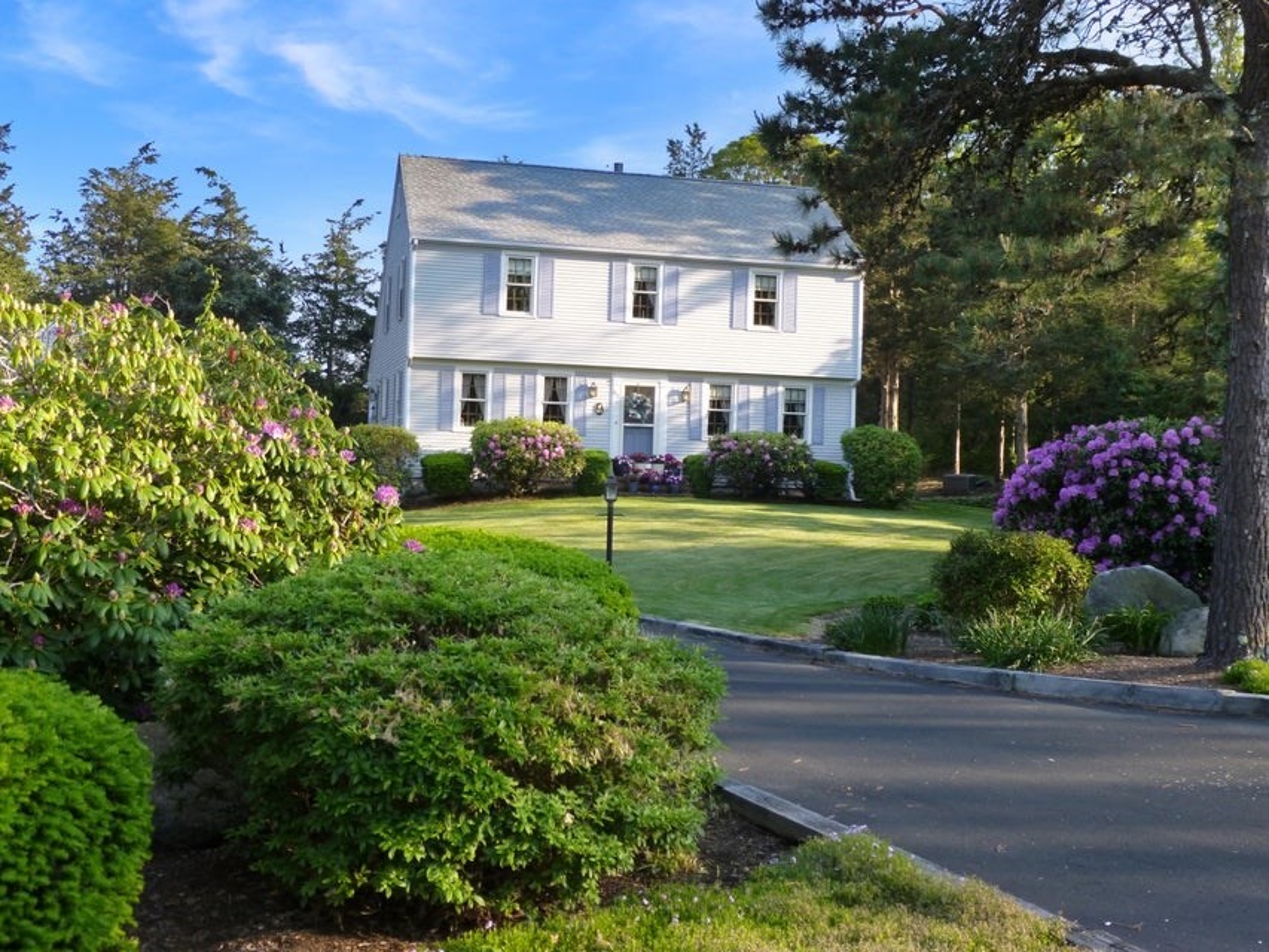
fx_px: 1430
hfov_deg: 47.9
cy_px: 476
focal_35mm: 39
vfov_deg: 36.8
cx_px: 634
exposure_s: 1/160
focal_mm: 6.9
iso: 160
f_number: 3.7
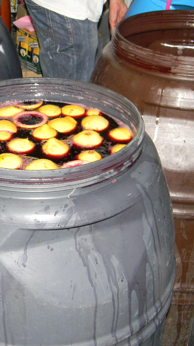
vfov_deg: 34.9
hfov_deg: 19.7
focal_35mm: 60
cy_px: 174
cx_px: 17
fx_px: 549
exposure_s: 1/30
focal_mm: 7.3
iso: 263
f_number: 3.8
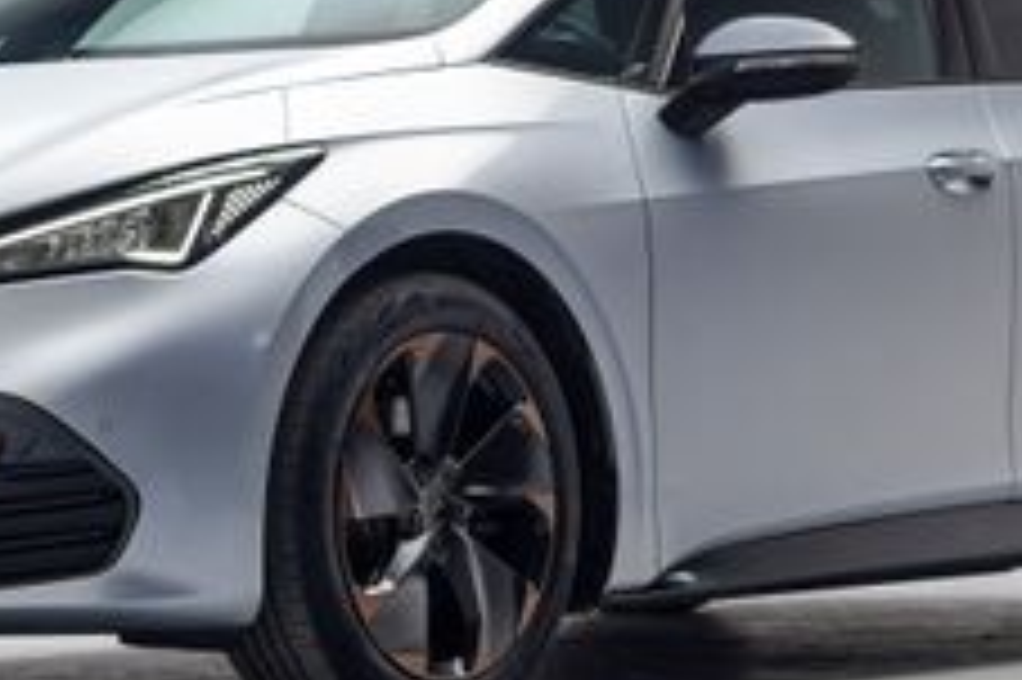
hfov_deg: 18.6
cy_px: 173
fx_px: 3120
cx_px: 423
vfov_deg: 12.4
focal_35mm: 110
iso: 100
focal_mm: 50
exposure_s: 1/13
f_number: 4
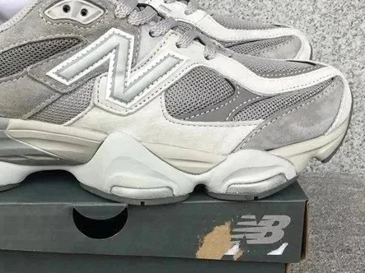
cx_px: 98
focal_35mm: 63
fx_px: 664
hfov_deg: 30.3
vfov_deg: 23.3
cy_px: 151
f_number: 2.4
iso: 25
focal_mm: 3.3
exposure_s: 1/101
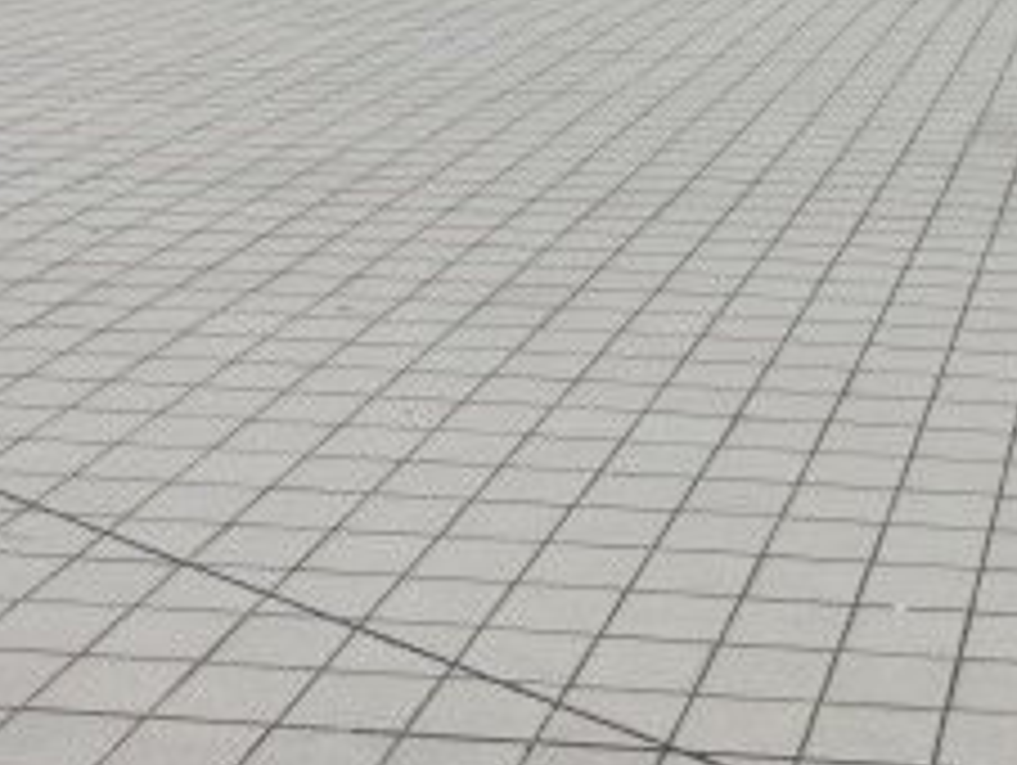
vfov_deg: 17.4
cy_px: -90
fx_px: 2412
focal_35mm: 82
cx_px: 999
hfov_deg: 22.9
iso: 80
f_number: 7.4
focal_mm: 5.2
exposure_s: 1/400
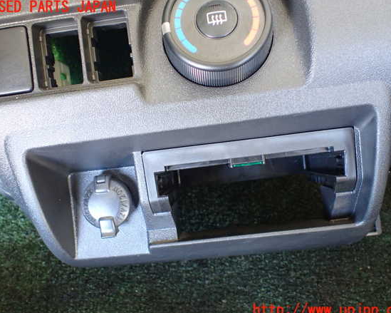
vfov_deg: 45.8
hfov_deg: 55.7
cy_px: 159
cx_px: 200
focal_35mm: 32
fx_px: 370
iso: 800
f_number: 2.3
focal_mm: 5.4
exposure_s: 1/30
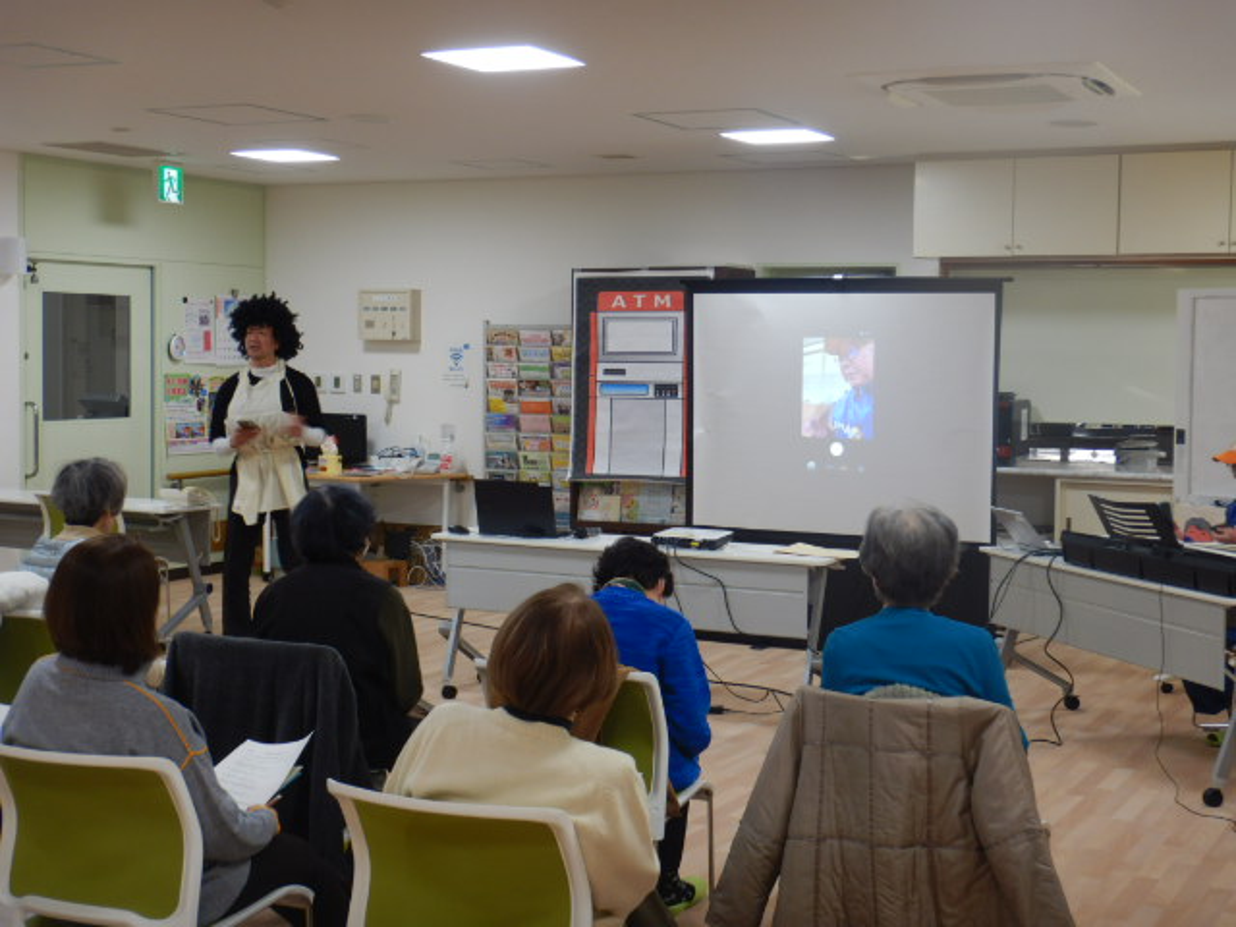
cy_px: 464
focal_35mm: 52
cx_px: 618
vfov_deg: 28.0
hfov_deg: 36.8
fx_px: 1857
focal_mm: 9.2
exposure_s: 1/30
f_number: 4.3
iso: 140
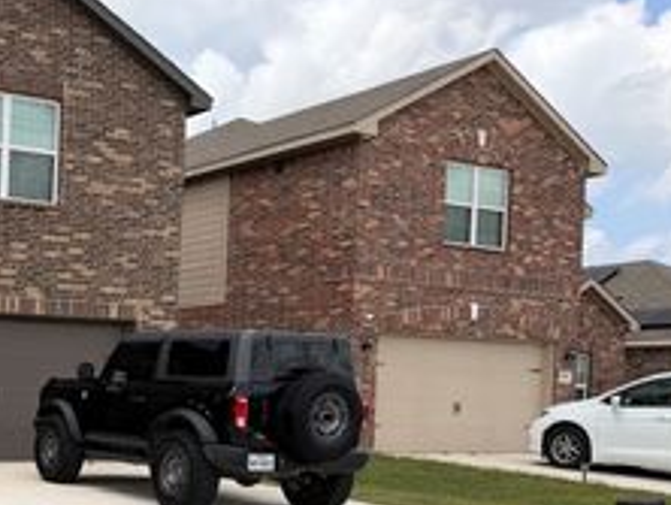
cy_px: 446
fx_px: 1048
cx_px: -79
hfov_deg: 31.3
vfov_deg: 26.3
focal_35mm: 54
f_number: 1.78
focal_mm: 6.76
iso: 100
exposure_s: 1/3953
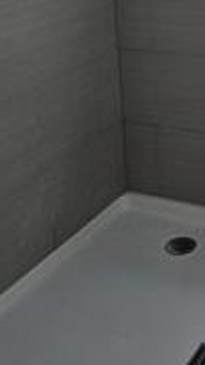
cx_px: 264
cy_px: 18
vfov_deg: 29.8
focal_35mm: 67
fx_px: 649
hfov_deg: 17.0
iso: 80
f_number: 1.7
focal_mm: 6.3
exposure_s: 1/180
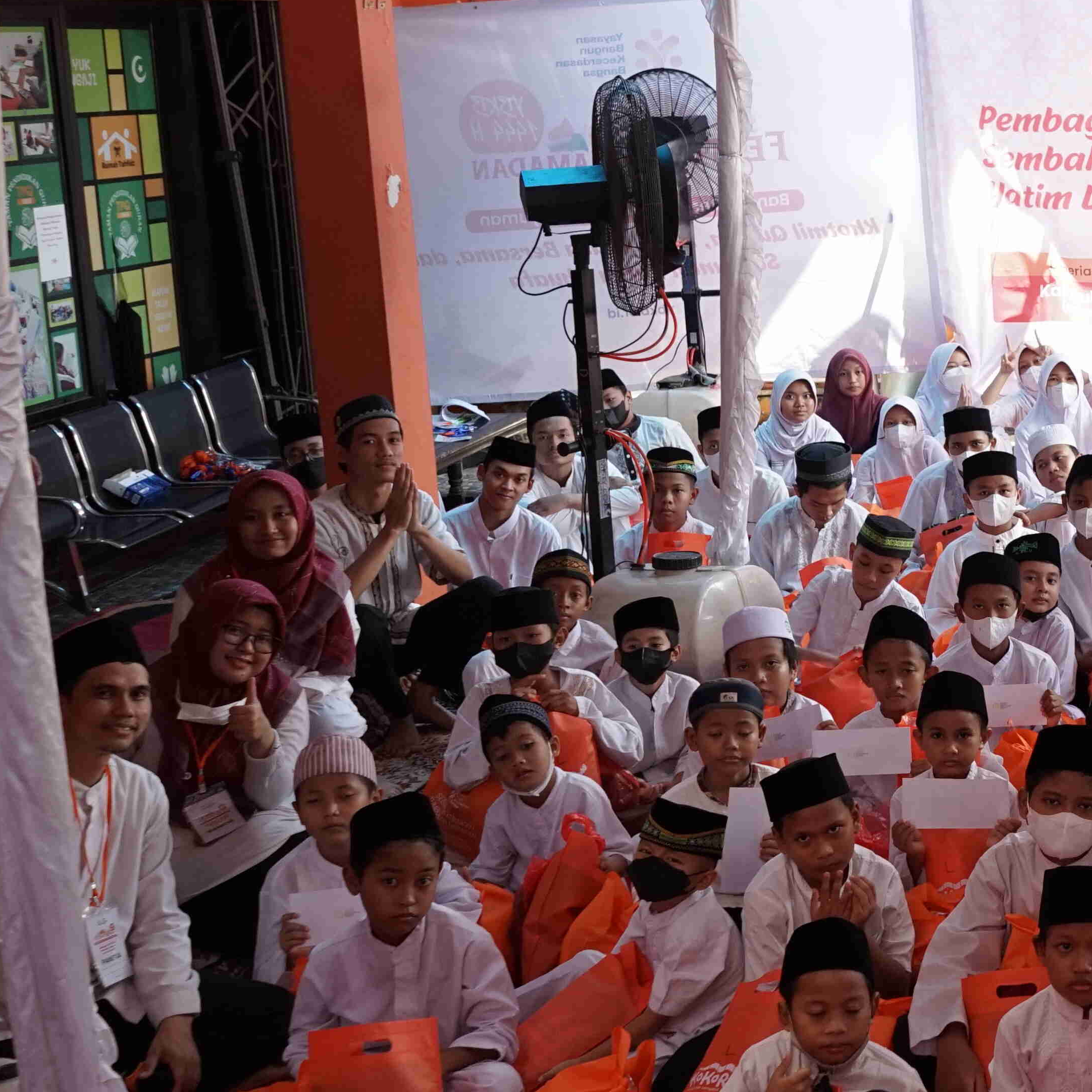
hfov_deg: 23.7
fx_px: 2356
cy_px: 381
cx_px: 1323
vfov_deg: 26.0
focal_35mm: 66
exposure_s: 1/100
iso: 1000
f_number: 5.6
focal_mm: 28
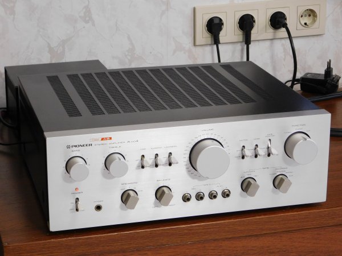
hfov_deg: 21.5
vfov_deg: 16.2
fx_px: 899
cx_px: 171
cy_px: 128
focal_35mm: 91
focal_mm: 16.1
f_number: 4.5
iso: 400
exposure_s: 1/30
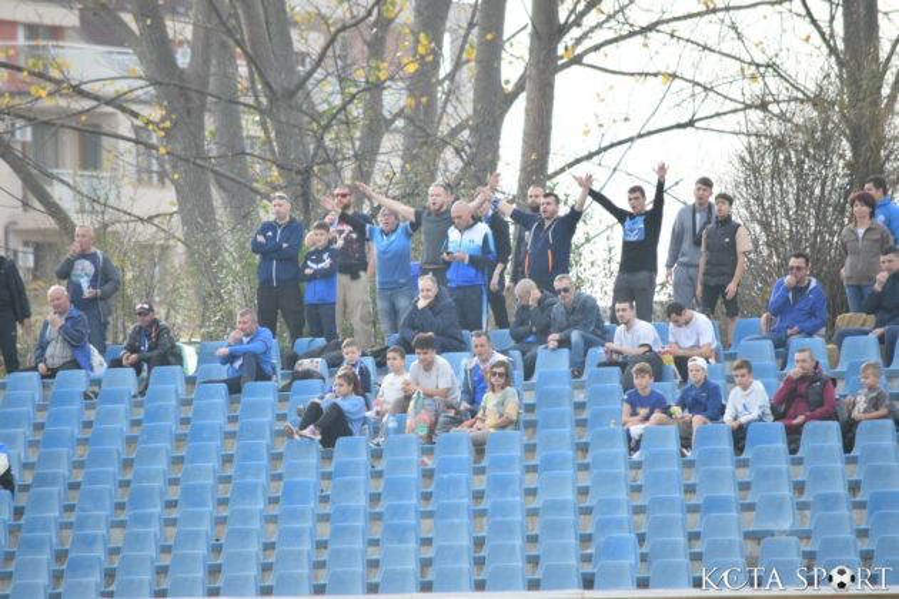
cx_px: 450
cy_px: 300
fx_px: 11237
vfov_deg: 3.1
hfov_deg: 4.6
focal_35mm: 450
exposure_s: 1/1000
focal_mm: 300
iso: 1600
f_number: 5.6
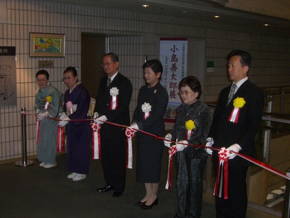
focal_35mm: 47
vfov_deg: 30.9
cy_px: 109
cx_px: 145
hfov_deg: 40.4
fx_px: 394
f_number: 3
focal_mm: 7.6
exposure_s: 1/60
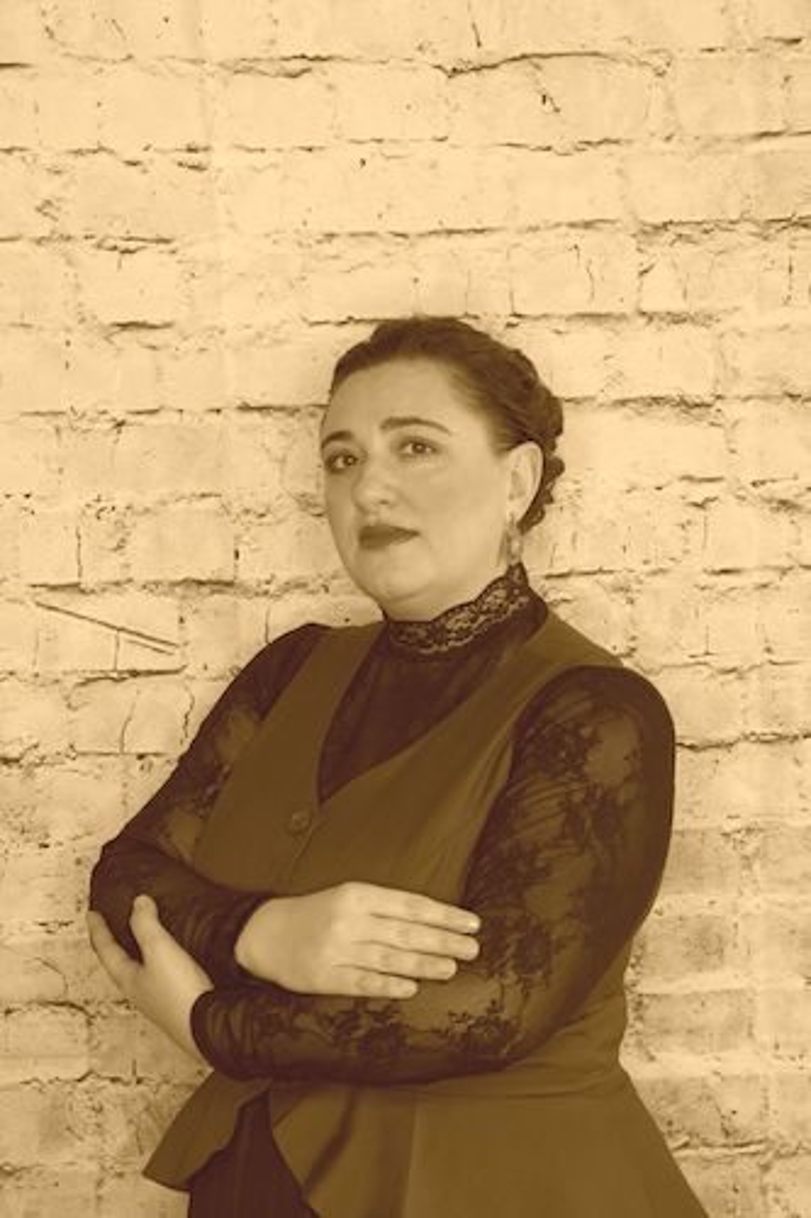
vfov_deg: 29.9
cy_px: 609
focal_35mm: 68
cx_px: 406
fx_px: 2282
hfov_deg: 20.1
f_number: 5
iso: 1250
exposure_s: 1/100
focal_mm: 45
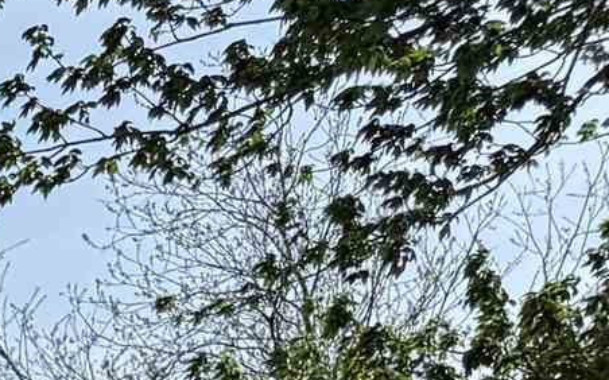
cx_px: -1331
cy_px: 1144
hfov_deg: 9.2
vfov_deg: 6.8
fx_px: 2870
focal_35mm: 173
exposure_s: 1/6711
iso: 80
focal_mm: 6.76
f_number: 1.78
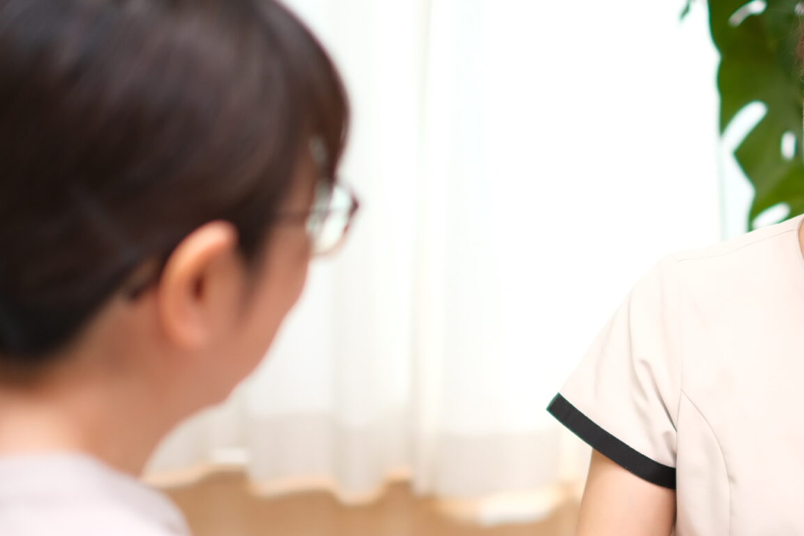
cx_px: 578
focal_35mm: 117
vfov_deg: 11.7
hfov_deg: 17.4
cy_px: 389
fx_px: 2612
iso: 400
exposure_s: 1/250
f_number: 1.4
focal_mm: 35
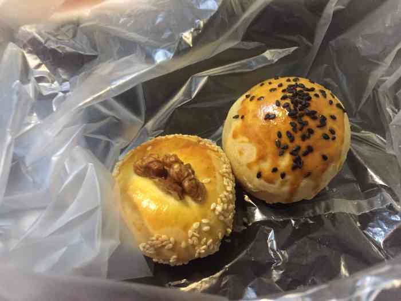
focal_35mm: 29
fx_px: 336
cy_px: 150
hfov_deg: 61.7
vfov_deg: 48.2
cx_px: 200
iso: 400
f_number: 2.2
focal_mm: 4.15
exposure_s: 1/17
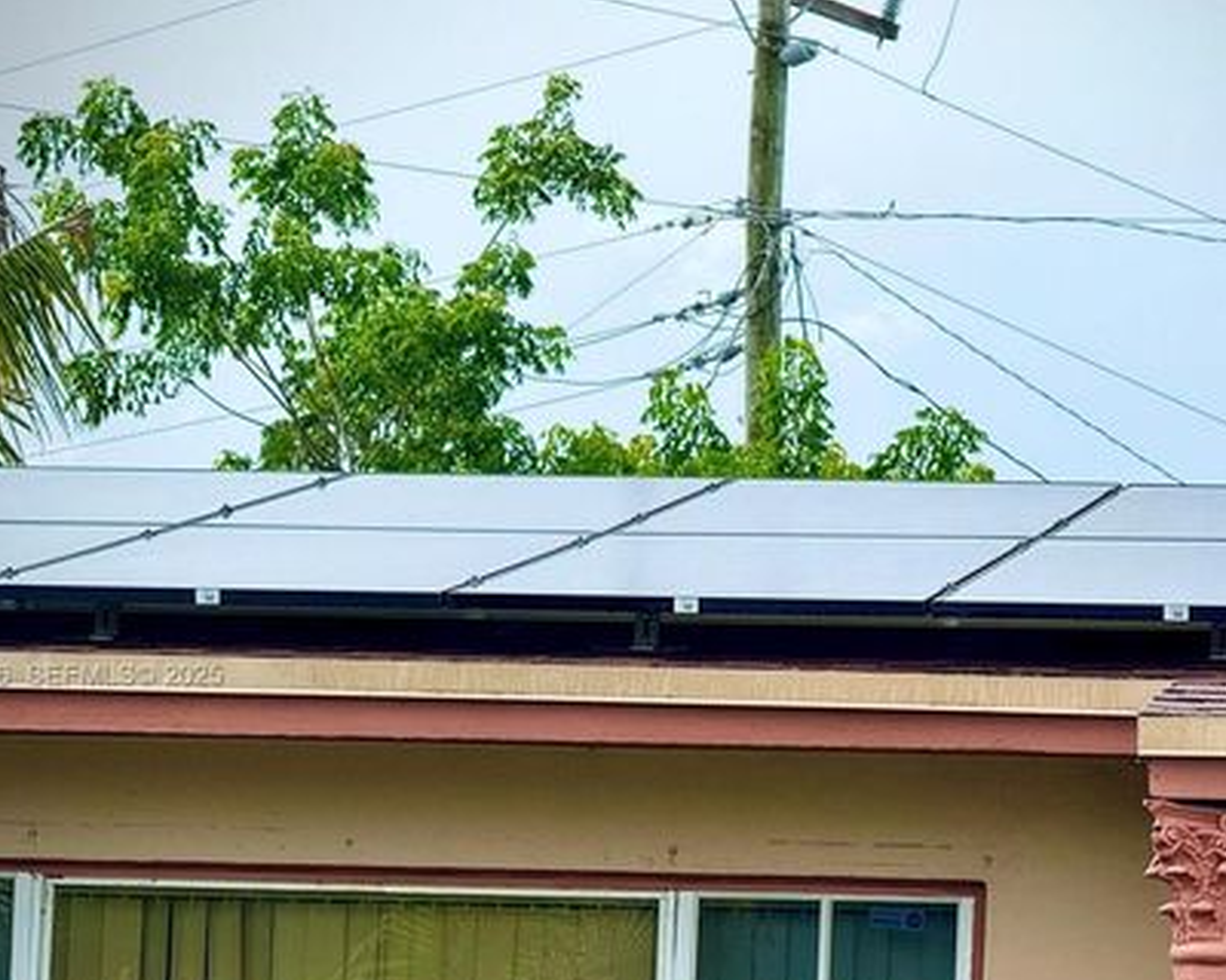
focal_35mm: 174
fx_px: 6314
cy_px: 678
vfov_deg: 8.9
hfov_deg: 11.1
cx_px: 779
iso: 50
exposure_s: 1/728
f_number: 2.8
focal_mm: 15.66
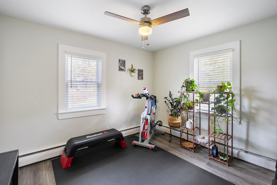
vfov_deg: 73.7
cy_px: 92
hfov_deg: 96.7
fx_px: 123
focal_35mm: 16
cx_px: 138
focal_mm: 16
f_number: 8
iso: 250
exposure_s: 1/2
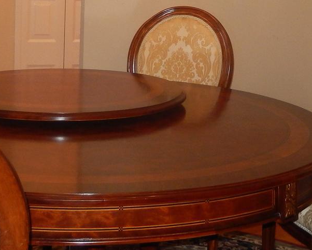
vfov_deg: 18.0
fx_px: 767
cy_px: -9
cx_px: 176
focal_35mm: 83
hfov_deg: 23.0
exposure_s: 1/30
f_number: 3.4
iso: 200
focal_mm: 4.5
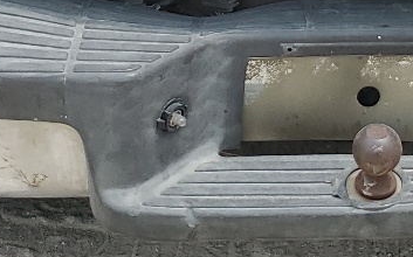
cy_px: -165
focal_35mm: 125
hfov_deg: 16.5
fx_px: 1406
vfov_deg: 10.0
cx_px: 357
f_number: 1.5
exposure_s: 1/2500
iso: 50
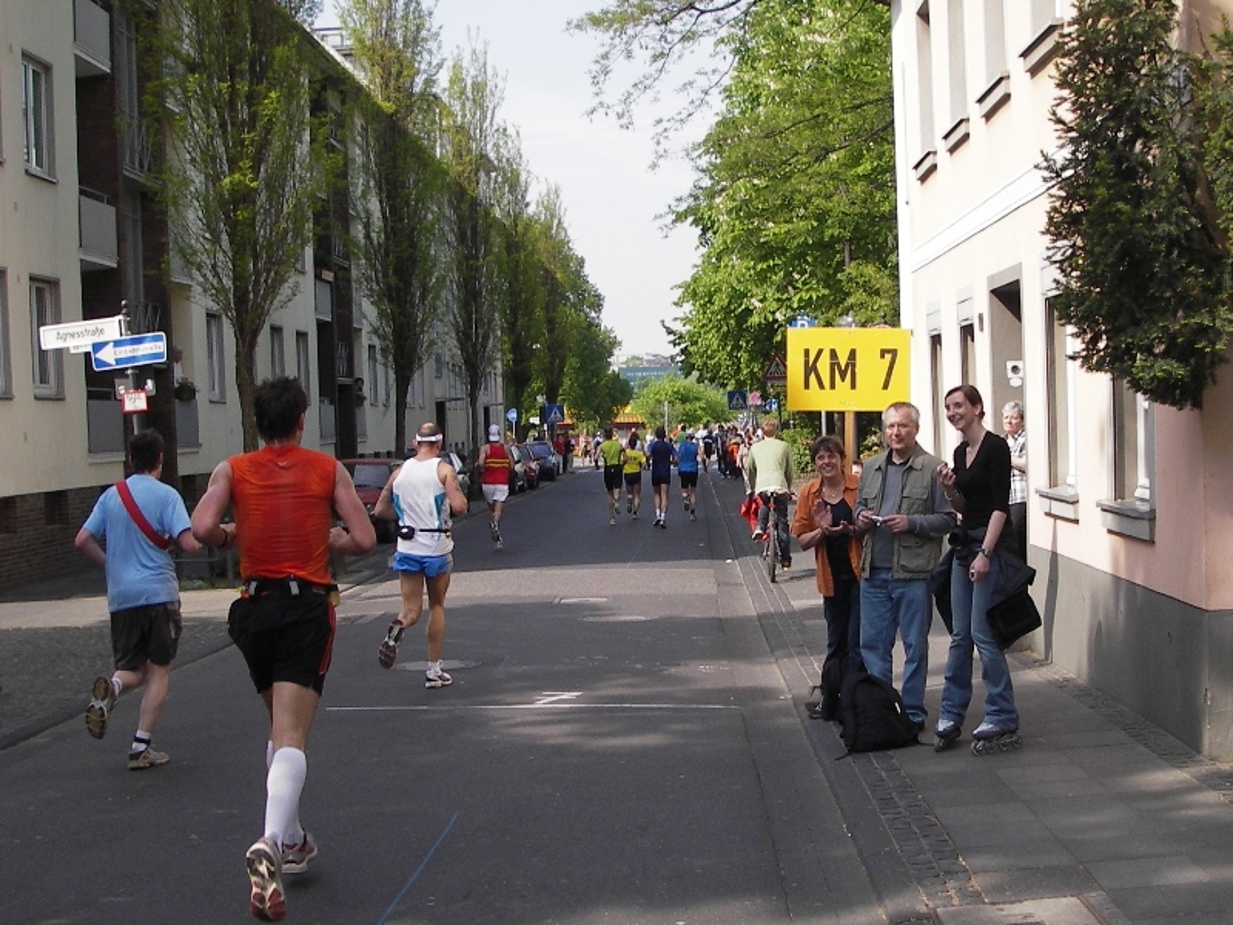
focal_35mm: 38
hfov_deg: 49.0
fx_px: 1354
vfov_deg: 37.7
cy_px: 462
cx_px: 616
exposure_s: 1/320
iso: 50
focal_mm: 6.3
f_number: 3.3
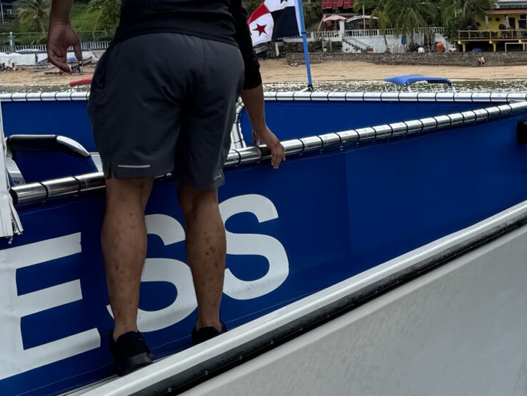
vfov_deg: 17.6
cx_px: 701
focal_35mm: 84
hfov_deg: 21.0
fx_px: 1279
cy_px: 224
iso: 80
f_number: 1.78
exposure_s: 1/2331
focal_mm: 6.76
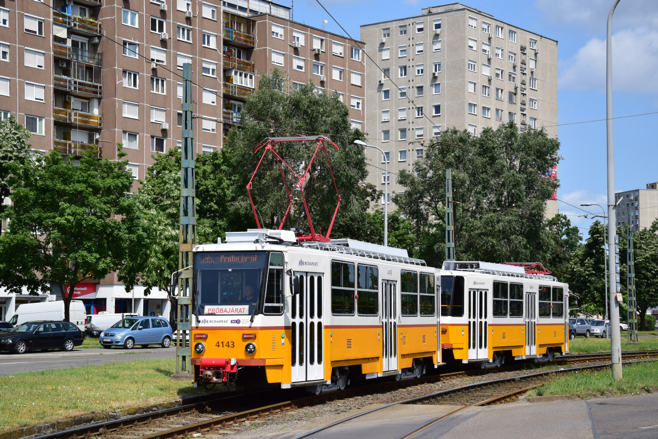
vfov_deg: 18.9
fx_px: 1316
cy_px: 220
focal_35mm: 72
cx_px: 329
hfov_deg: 28.1
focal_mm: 48
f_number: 6.3
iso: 200
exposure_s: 1/1000
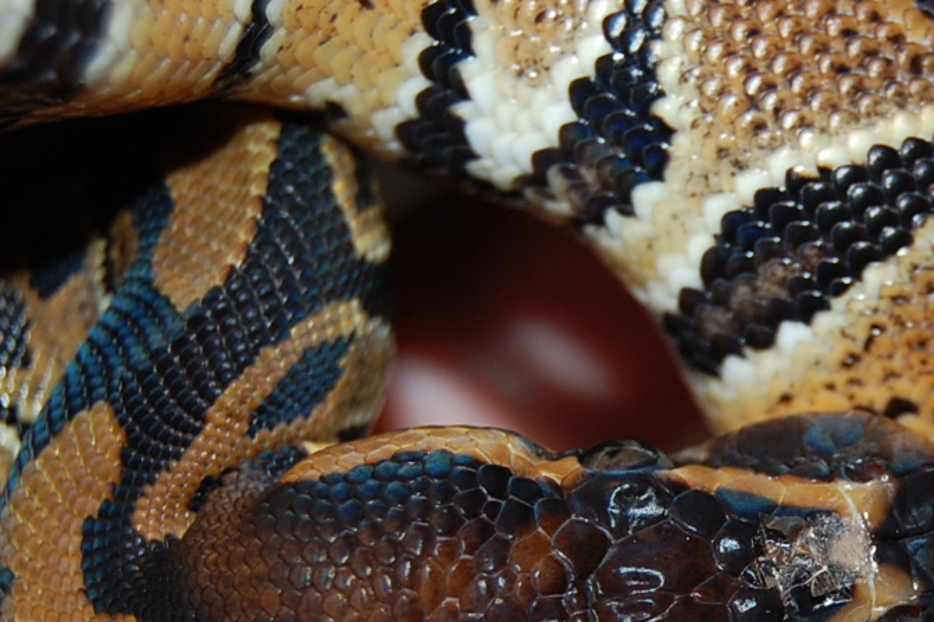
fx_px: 3918
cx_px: 817
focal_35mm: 151
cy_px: 561
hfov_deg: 13.5
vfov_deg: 9.0
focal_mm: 45
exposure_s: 1/60
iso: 400
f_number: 5.3
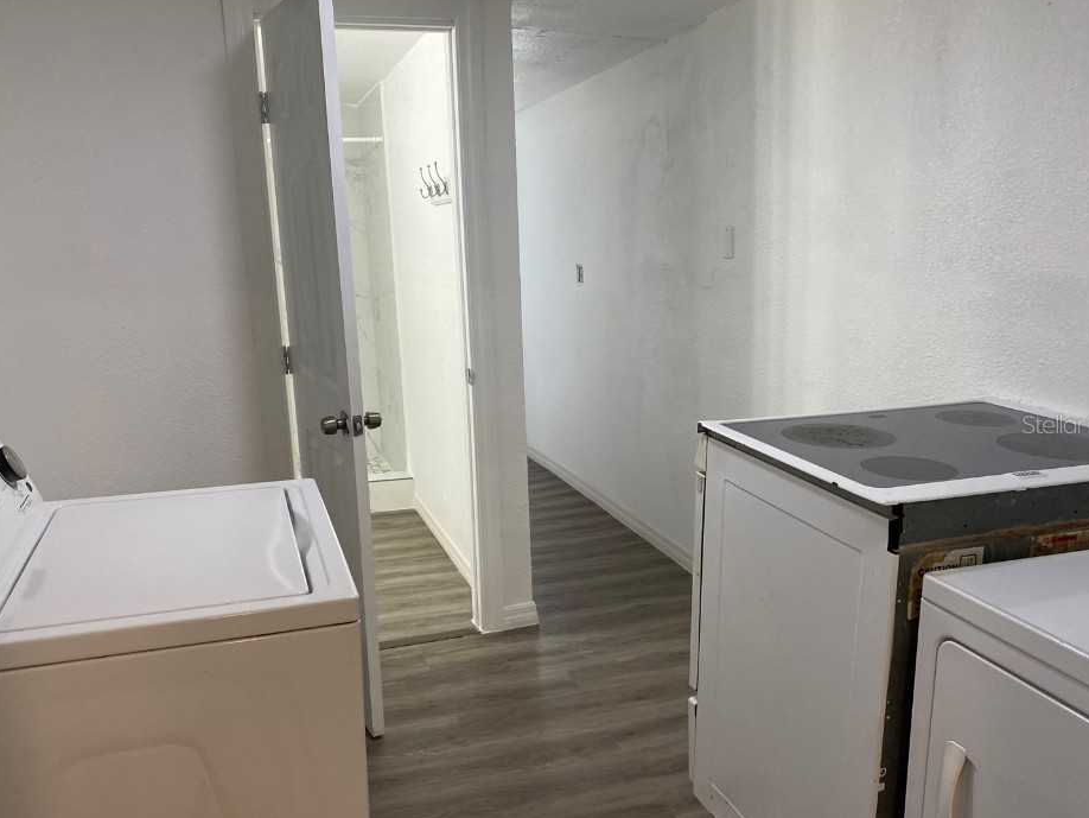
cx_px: 527
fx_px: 913
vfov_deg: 48.2
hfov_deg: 61.6
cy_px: 424
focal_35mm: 29
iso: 100
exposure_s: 1/120
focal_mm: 4.25
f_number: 1.8
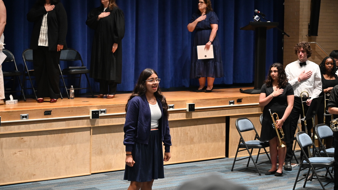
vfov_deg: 16.3
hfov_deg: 28.6
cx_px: 168
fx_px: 663
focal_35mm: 74
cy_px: 95
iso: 3200
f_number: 4
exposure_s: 1/100
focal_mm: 70
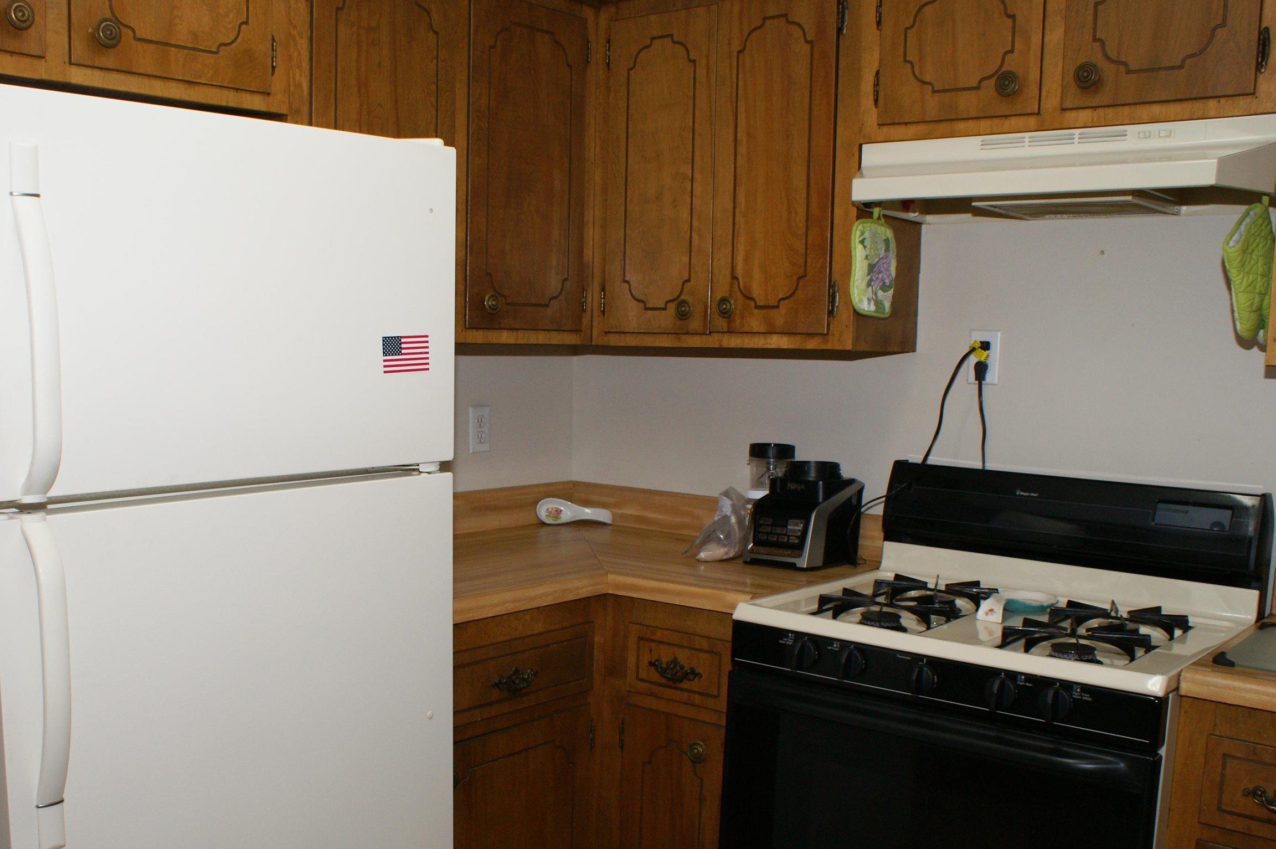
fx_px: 1275
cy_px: 522
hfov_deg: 53.0
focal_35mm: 36
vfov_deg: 36.6
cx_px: 558
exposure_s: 1/60
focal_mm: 18
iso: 200
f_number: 5
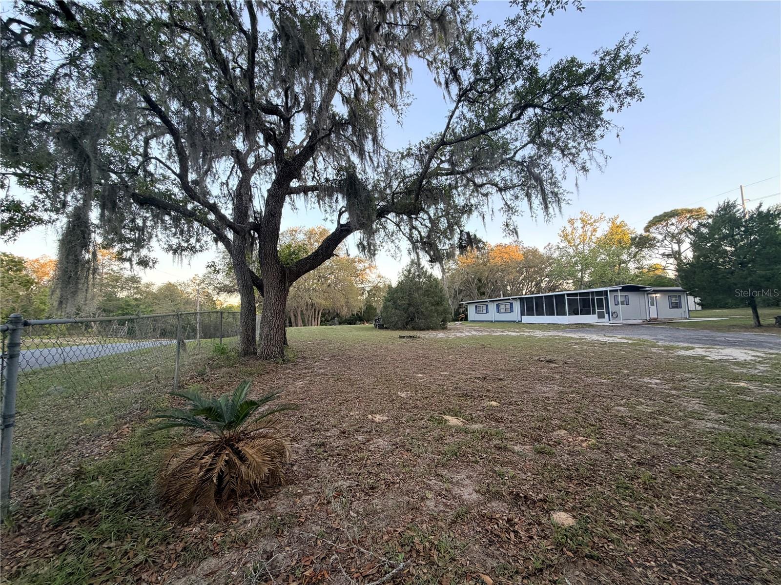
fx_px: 316
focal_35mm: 14
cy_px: 292
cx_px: 390
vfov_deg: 85.7
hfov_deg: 102.1
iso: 80
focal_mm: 2.22
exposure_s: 1/121
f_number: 2.2
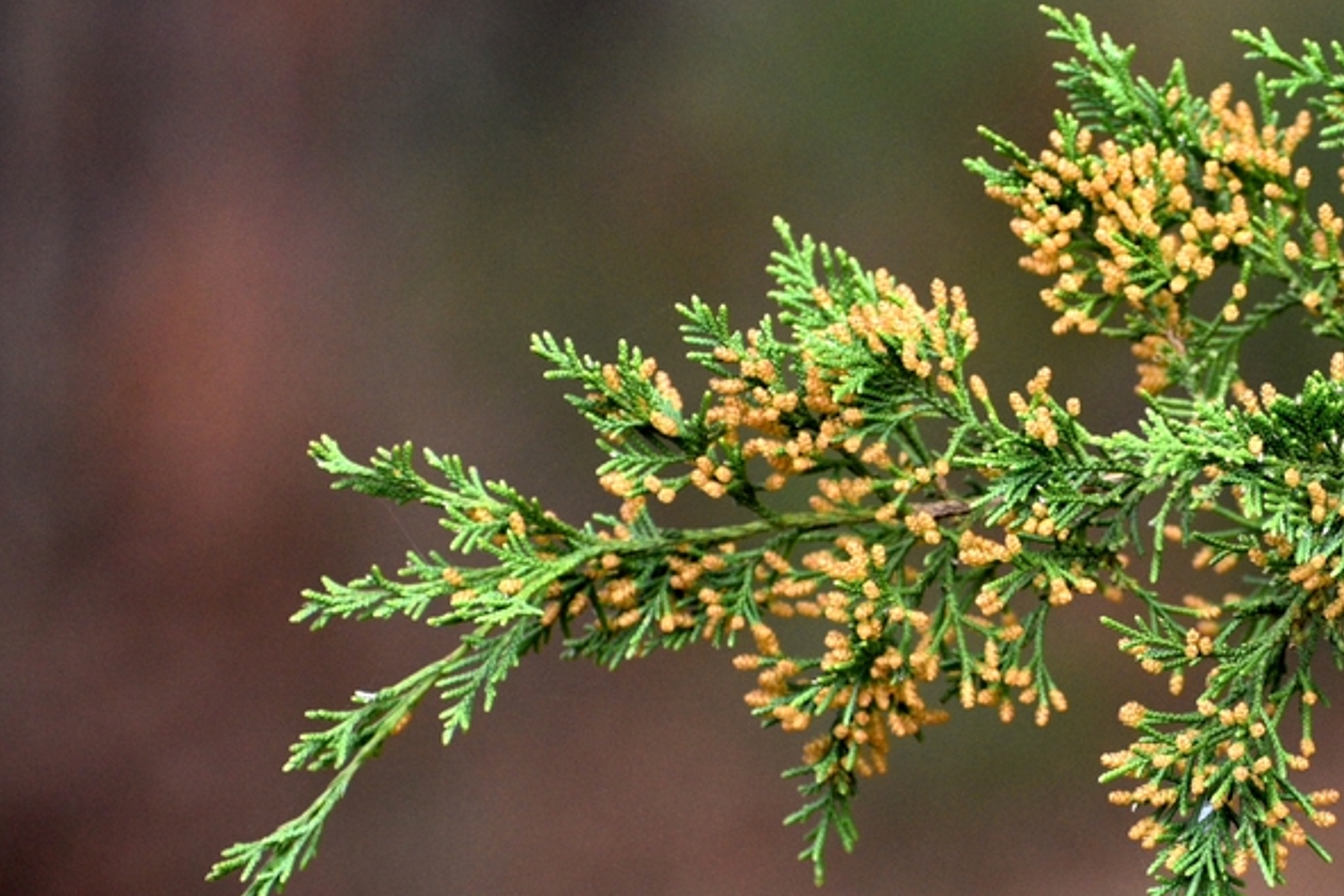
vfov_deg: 2.9
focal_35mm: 481
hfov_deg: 4.3
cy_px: 524
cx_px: 1135
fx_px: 17951
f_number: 5.3
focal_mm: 185
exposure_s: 1/640
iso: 800
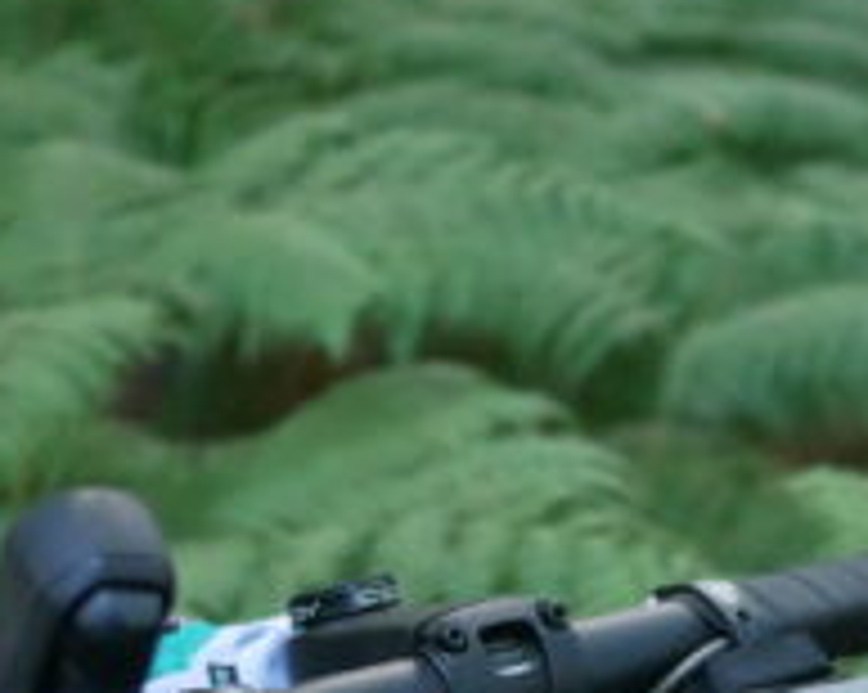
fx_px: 3080
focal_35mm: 120
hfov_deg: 16.0
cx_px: 659
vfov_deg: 12.3
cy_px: 979
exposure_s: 1/1600
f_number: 1.7
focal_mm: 20
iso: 3200
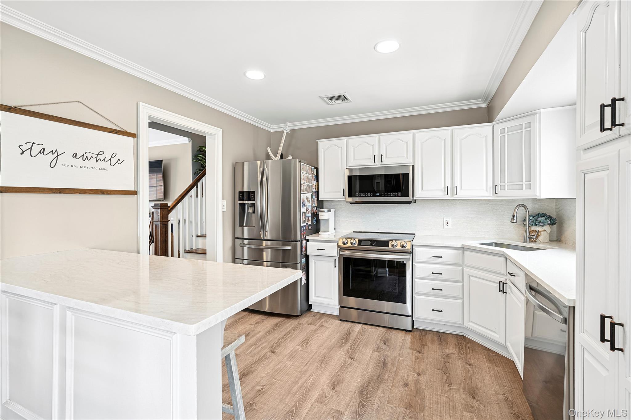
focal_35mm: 16
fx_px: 280
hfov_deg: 96.7
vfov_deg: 73.7
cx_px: 316
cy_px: 210
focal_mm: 16
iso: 250
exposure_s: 1/10
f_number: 9
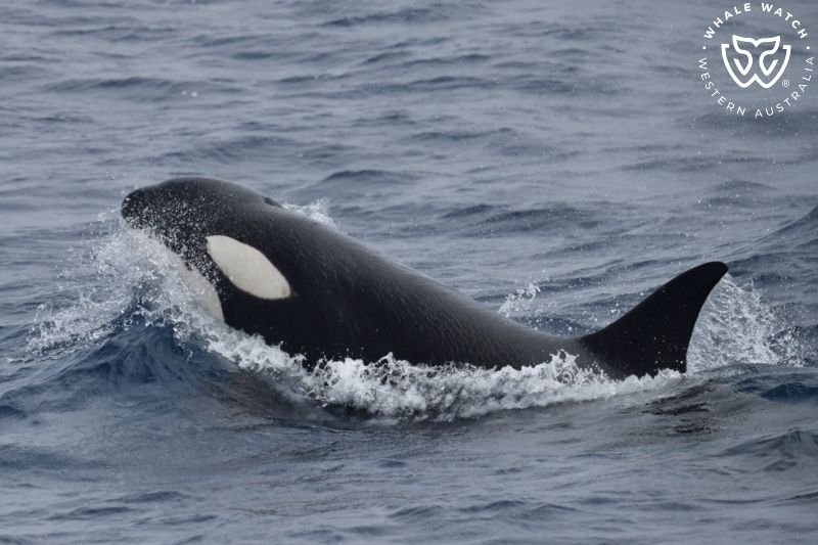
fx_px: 7723
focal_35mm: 340
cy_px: 272
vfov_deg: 4.0
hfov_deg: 6.1
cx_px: 409
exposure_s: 1/8000
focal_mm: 340
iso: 720
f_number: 6
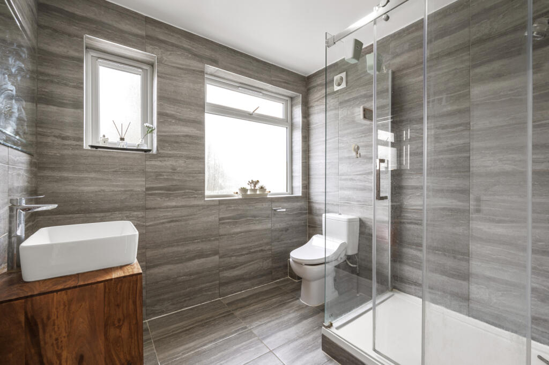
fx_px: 213
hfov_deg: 104.3
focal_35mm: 14
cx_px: 274
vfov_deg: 81.1
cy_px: 182
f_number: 16
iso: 200
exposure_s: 1/2.5
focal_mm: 14
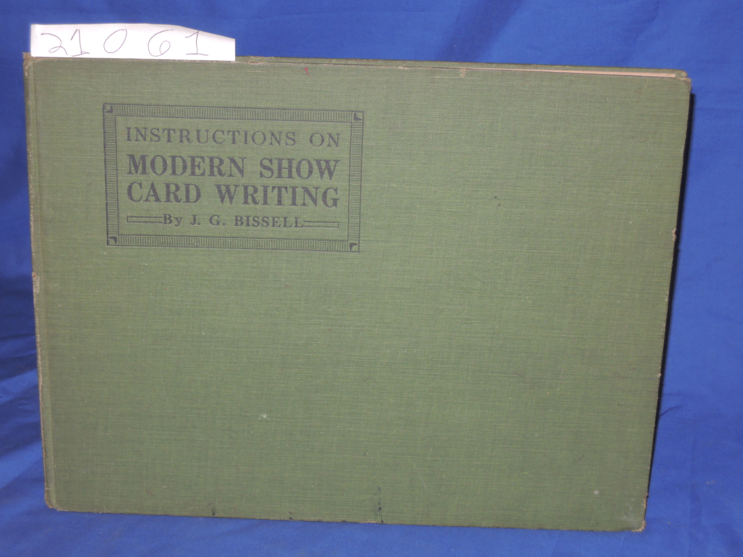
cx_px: 372
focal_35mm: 62
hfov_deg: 31.2
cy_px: 278
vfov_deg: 23.7
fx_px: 1331
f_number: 4.2
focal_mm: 11.1
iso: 200
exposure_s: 1/60
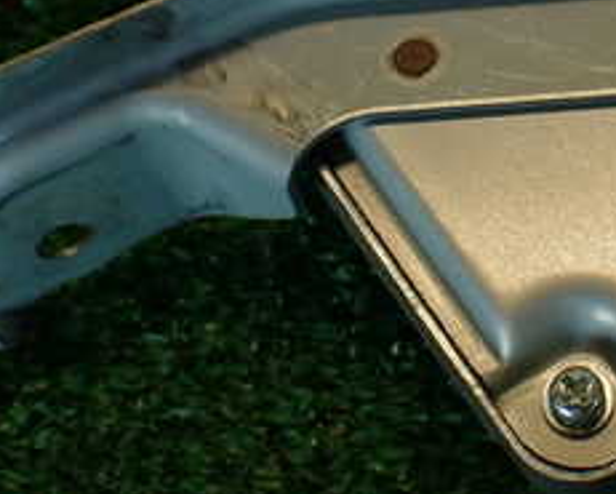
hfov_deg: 23.0
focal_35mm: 81
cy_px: 67
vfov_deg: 18.7
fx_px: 1477
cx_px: 536
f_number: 2.4
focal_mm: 5.79
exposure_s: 1/60
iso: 100
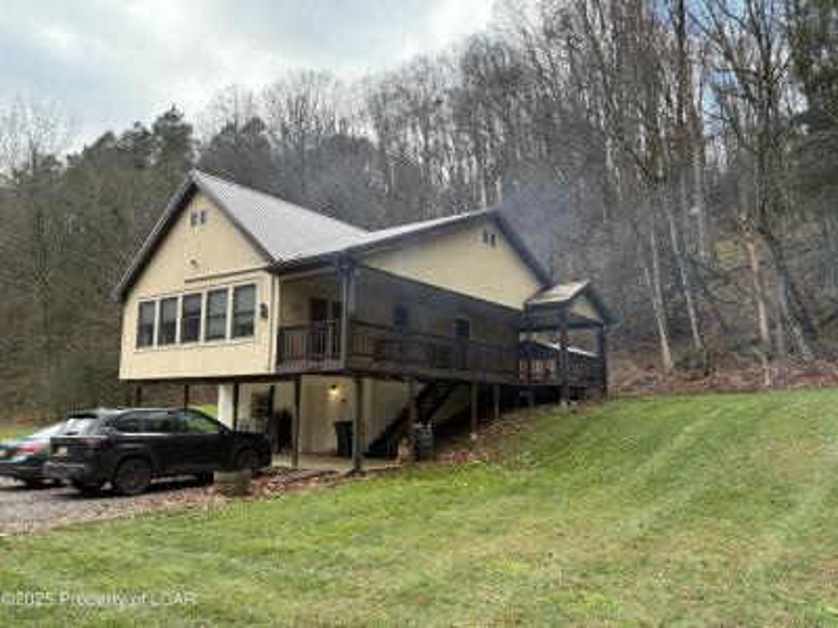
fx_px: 629
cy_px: 314
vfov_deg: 53.1
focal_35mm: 26
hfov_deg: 67.3
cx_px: 419
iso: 64
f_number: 1.6
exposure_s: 1/350
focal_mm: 5.96
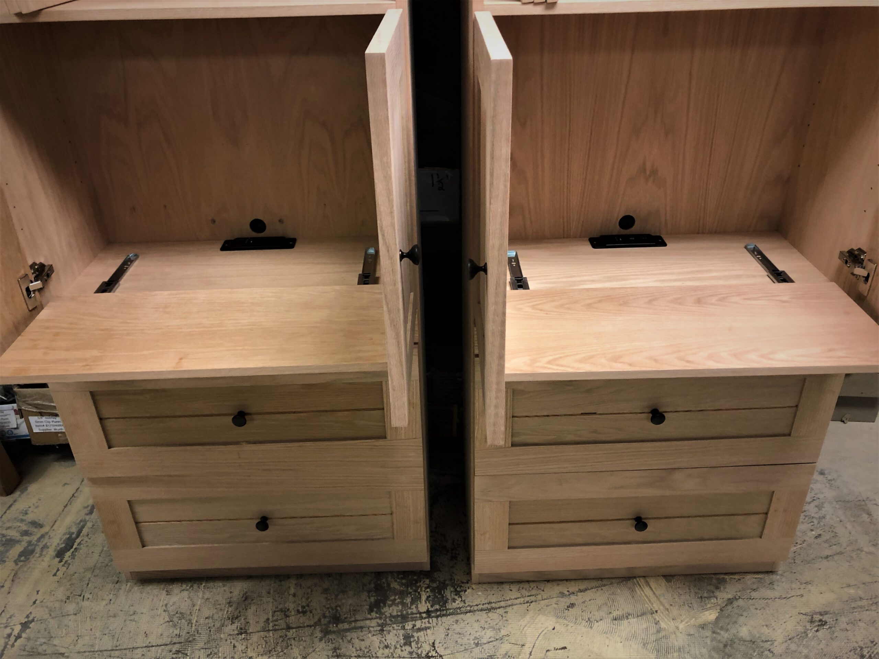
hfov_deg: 63.4
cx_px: 440
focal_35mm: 28
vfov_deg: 49.7
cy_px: 330
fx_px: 711
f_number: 1.8
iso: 40
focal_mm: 3.99
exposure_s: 1/15
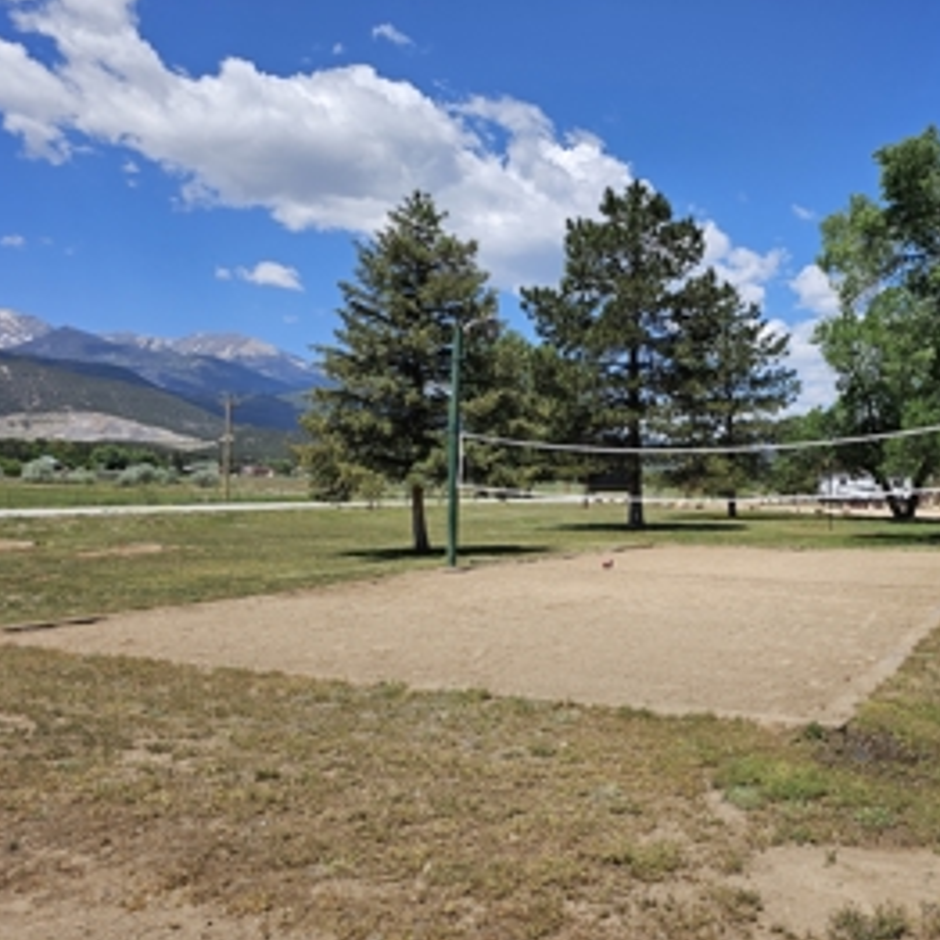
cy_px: 481
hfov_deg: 50.6
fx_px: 952
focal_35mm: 31
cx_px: 692
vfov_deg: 52.5
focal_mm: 6.3
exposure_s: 1/934
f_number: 1.7
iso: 10
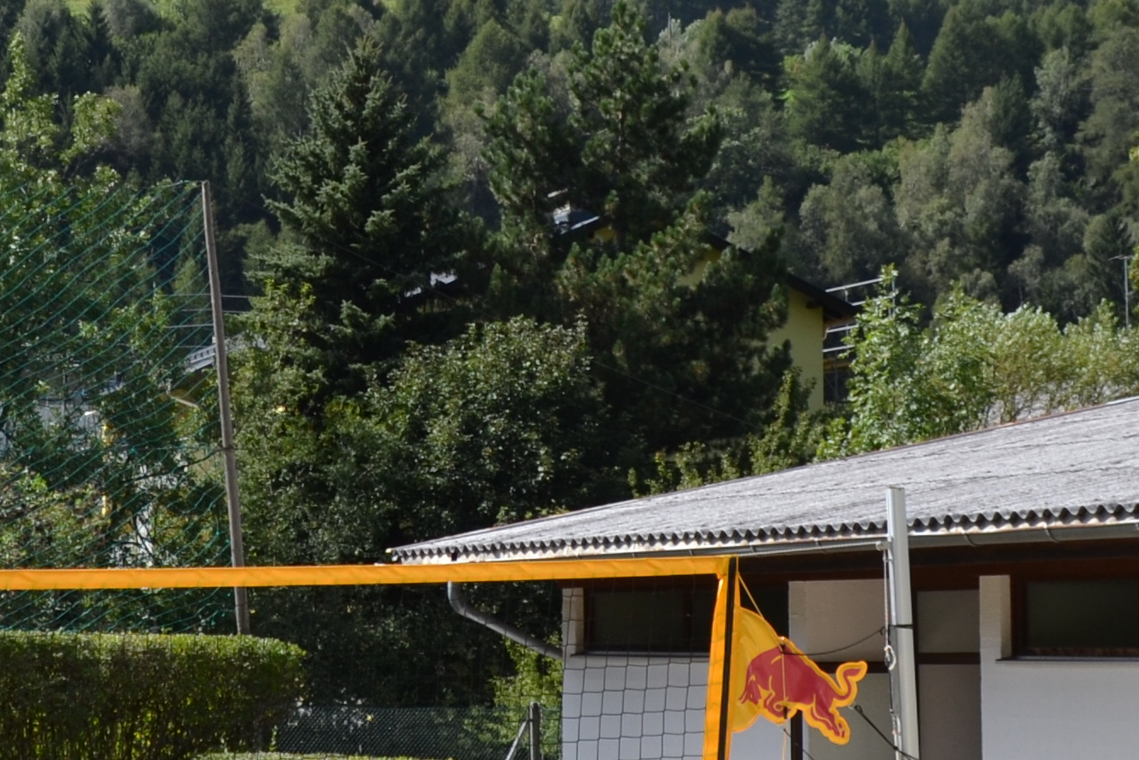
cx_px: 412
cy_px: 310
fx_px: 2942
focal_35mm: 93
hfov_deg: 21.9
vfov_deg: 14.7
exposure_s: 1/200
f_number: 8
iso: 100
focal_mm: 18
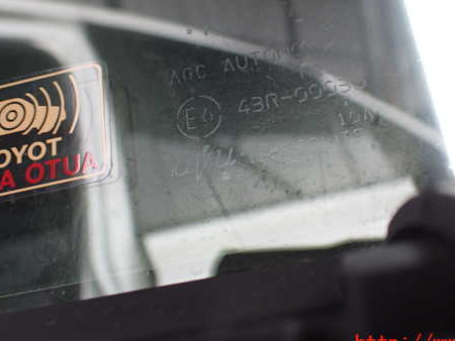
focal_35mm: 40
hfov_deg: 46.4
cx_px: 280
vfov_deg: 35.8
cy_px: 130
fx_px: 526
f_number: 2.3
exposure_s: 1/125
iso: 250
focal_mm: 5.4
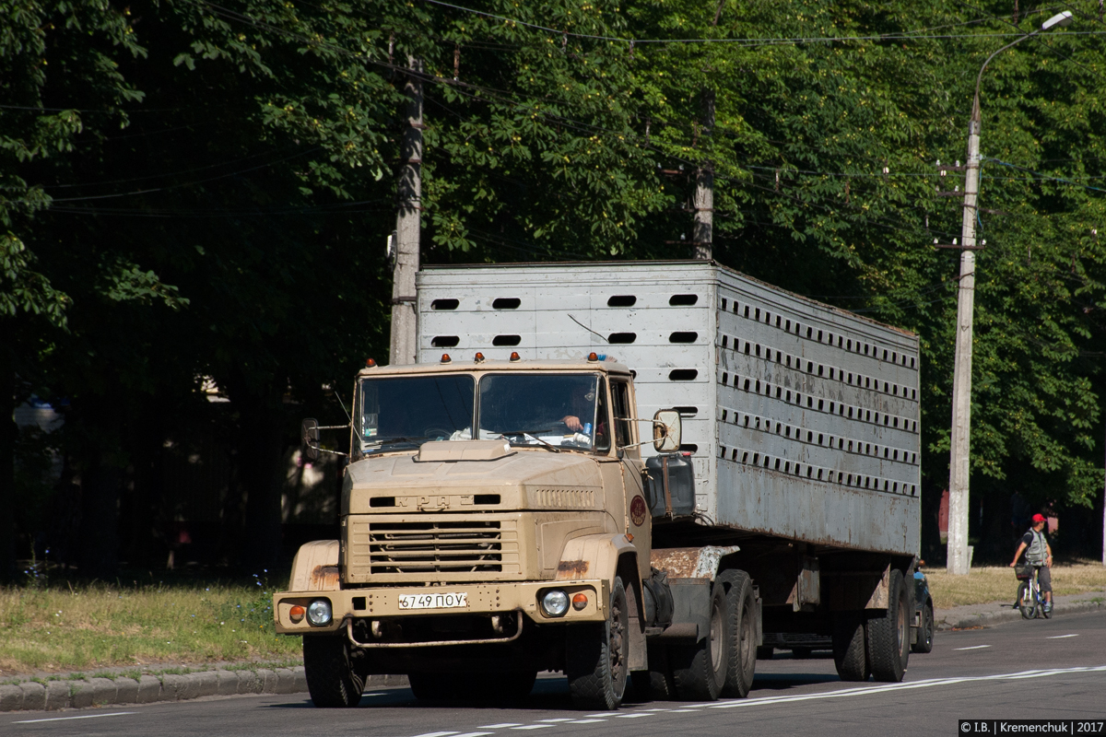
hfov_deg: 11.8
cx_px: 553
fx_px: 5345
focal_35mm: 174
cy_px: 368
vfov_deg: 7.9
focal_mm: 116
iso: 200
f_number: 8
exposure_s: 1/1000
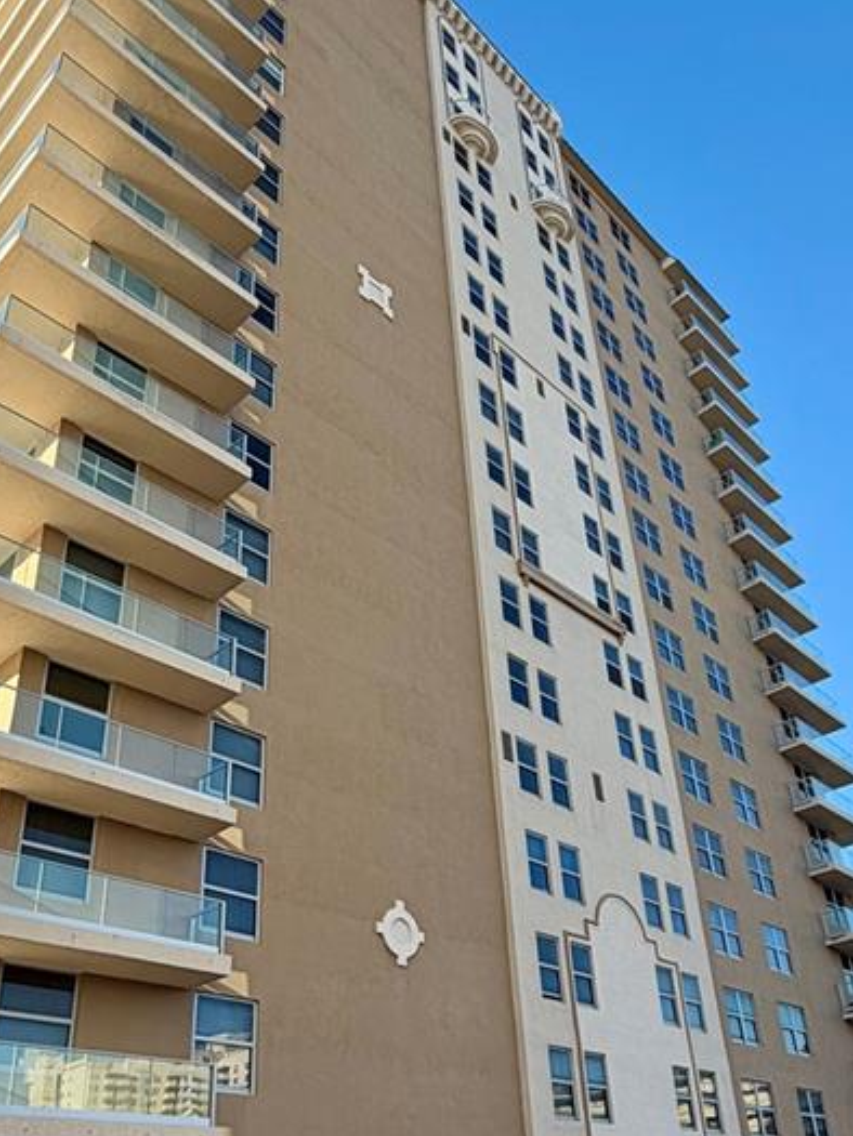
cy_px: 708
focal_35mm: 32
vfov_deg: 56.2
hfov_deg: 44.2
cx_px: 446
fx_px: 1051
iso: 40
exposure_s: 1/585
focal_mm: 2.22
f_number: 2.2
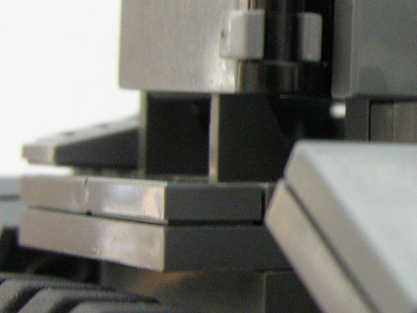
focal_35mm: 123
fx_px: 1482
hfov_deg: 15.5
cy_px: 158
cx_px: 488
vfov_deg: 12.1
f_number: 2.8
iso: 200
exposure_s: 1/2.6
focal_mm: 8.9
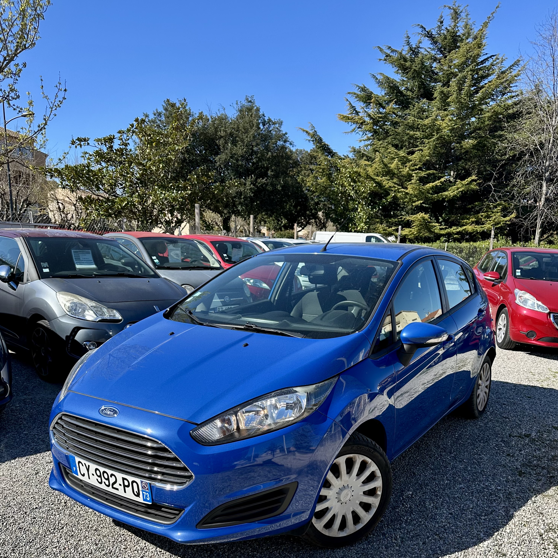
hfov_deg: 55.6
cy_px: 374
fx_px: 529
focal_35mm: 29
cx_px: 284
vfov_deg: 54.4
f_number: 1.78
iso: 80
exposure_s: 1/3597
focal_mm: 6.86
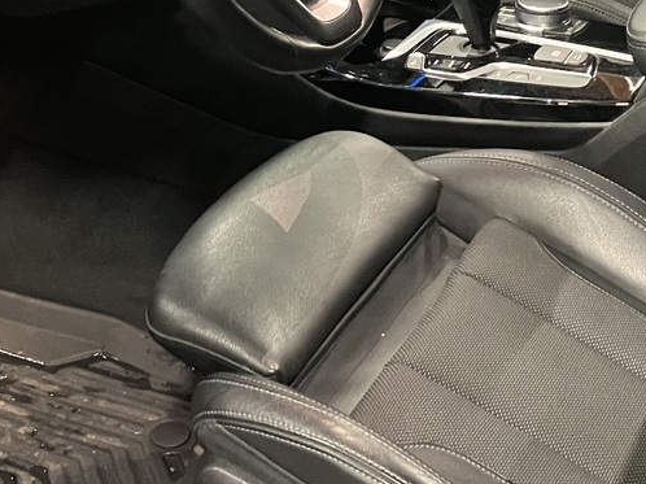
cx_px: 319
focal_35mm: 81
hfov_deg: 24.1
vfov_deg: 17.9
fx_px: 1511
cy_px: 34
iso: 640
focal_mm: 3.99
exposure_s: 1/30
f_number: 1.8
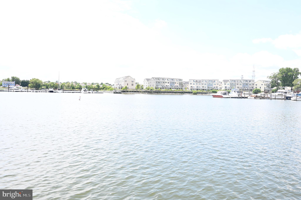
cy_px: 100
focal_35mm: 30
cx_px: 150
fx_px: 251
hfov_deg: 62.0
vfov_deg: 43.5
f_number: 7.1
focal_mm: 30
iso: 100
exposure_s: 1/125
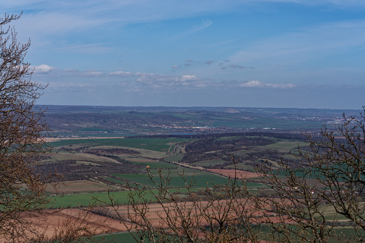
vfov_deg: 19.5
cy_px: 122
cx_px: 182
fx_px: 710
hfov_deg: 28.8
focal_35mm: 70
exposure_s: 1/250
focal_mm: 70
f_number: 10
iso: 100
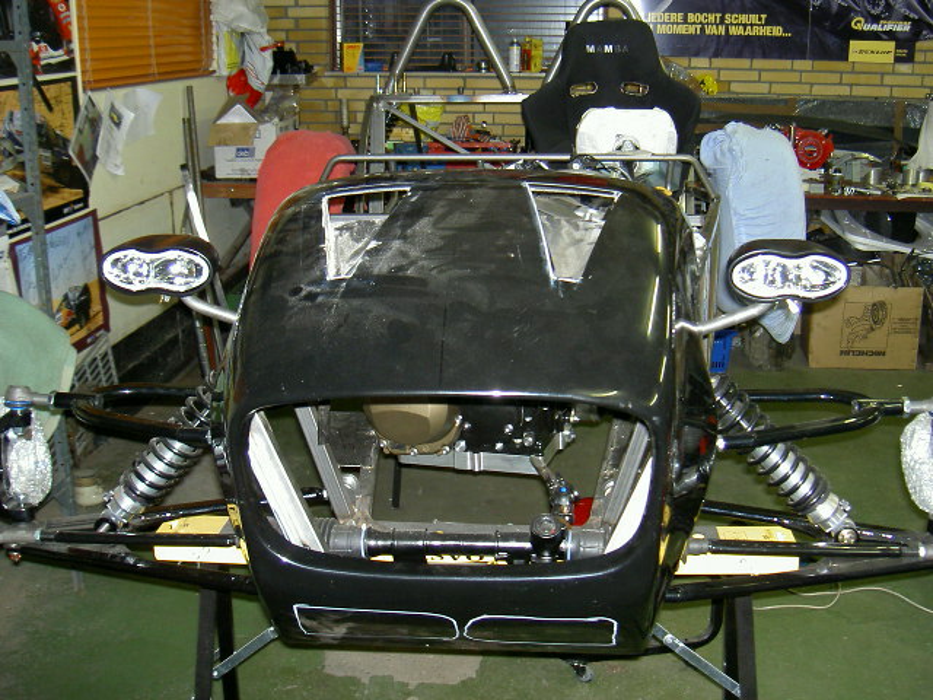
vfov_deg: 36.8
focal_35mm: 39
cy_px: 350
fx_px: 1051
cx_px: 466
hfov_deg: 47.9
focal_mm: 8
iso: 100
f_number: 2.8
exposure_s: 1/59.5
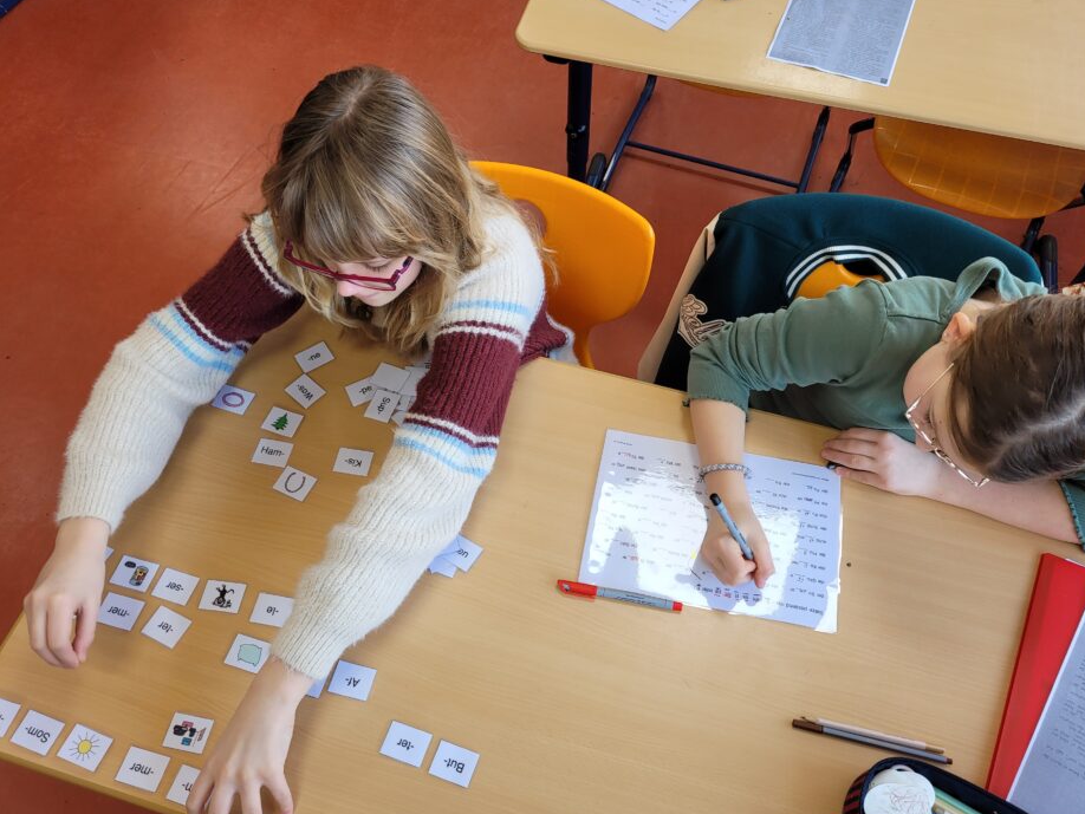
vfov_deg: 48.2
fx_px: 909
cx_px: 547
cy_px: 408
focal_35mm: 29
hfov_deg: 61.6
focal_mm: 5.4
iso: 80
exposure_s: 1/100
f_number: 1.8
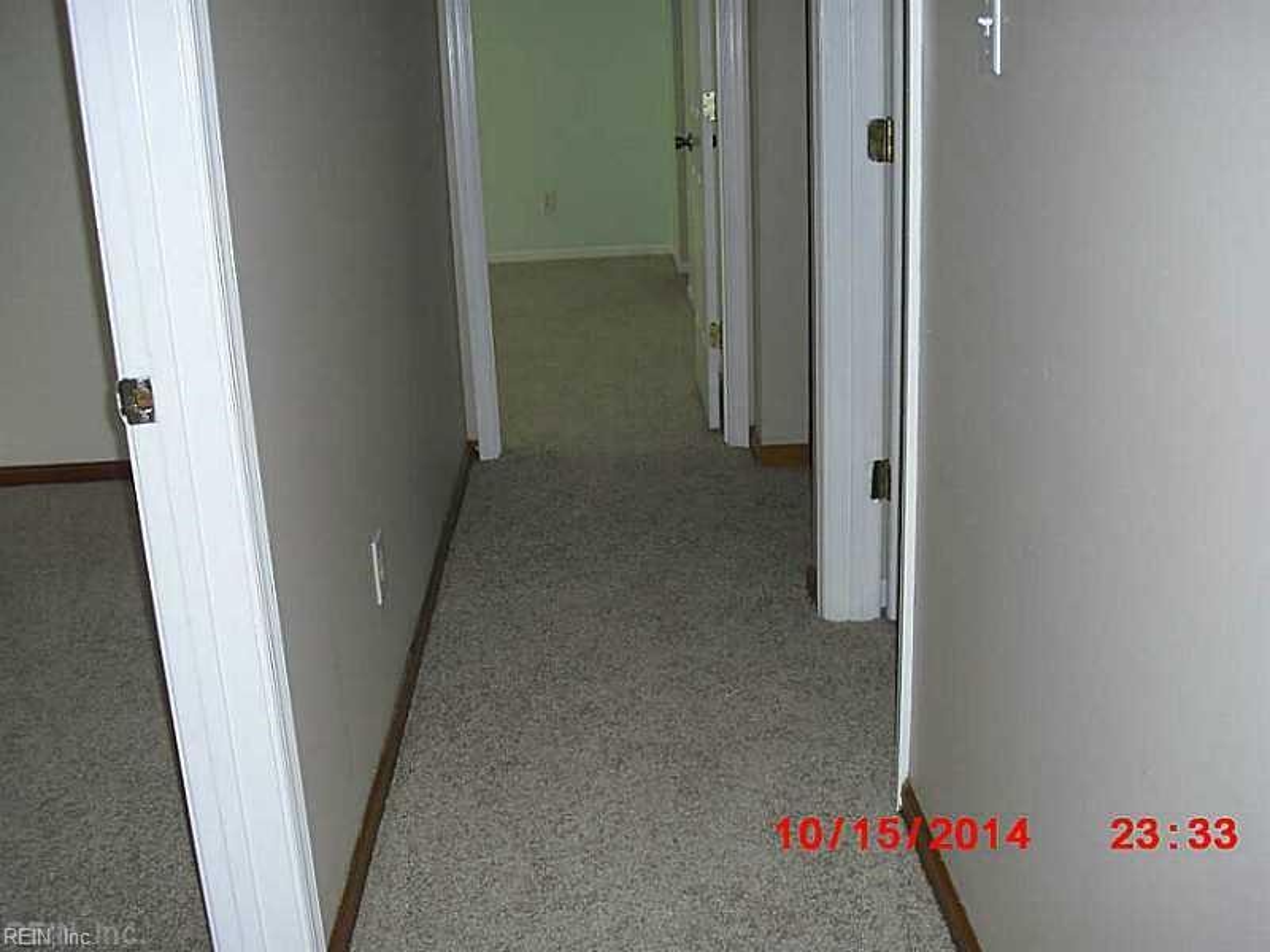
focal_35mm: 38
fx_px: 1394
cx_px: 635
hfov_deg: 49.0
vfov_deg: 37.7
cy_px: 476
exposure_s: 1/60
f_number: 2.8
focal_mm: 6.2
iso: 100
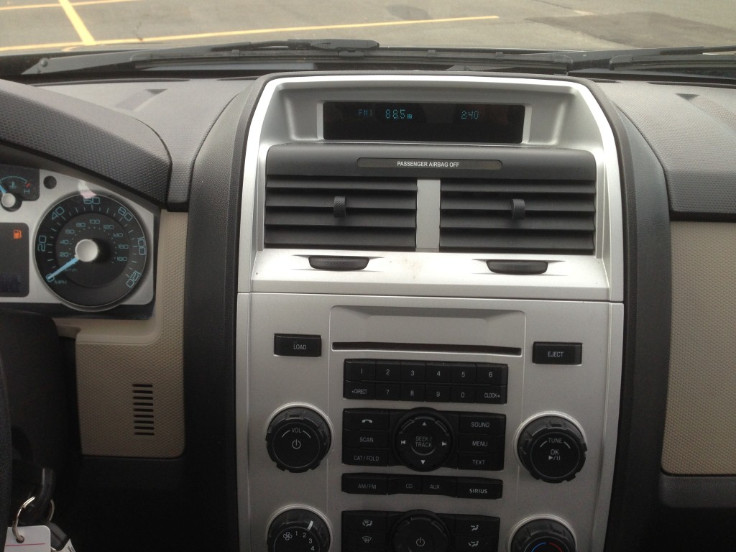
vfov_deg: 42.9
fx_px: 702
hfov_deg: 55.4
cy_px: 276
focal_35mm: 33
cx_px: 368
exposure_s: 1/120
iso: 64
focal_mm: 4.13
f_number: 2.4
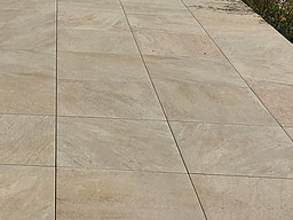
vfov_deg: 17.7
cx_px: 29
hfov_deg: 23.8
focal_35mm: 80
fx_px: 677
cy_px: -33
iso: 25
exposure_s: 1/5917
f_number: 2.2
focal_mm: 4.15
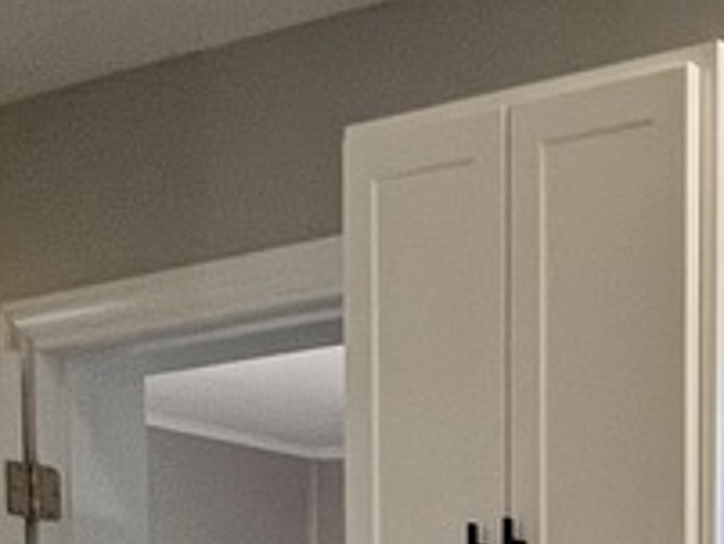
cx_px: 1192
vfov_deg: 13.9
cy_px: 1012
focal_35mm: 93
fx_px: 1946
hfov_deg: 18.0
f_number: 1.8
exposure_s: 1/120
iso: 160
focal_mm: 1.57
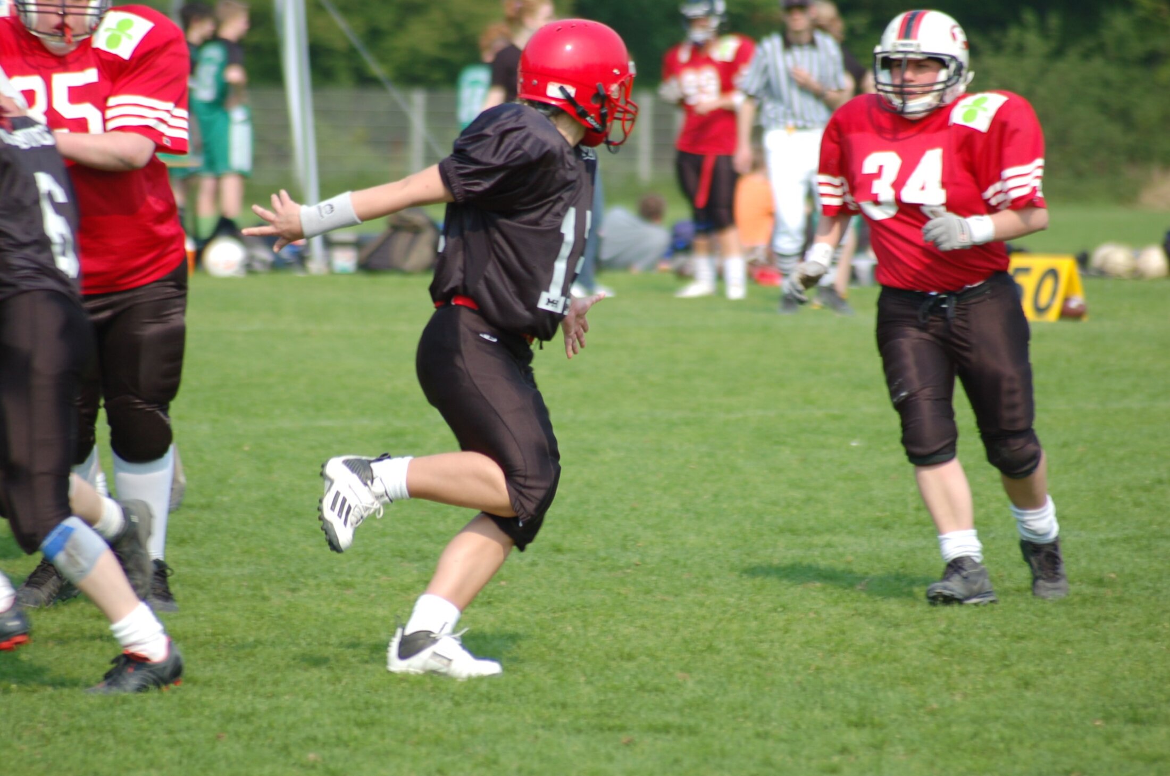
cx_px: 585
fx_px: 10705
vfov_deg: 4.1
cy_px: 388
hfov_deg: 6.3
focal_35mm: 330
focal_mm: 220
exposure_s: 1/500
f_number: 5.3
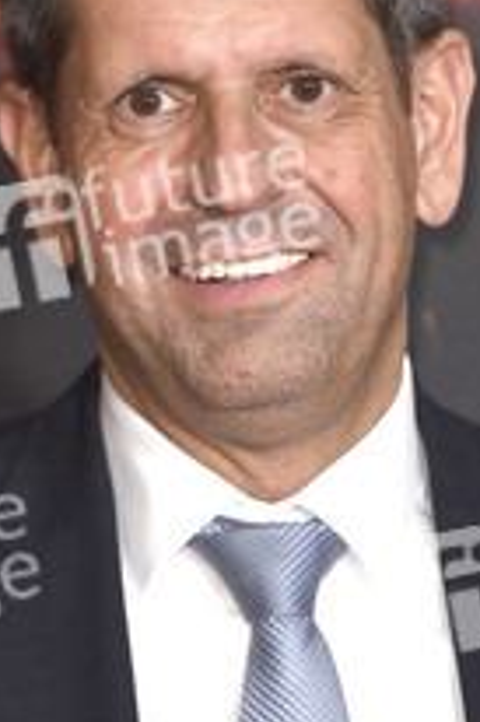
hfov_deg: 3.5
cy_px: 403
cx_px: 242
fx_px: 7793
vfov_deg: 5.3
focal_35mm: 389
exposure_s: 1/400
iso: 1250
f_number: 4
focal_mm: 200
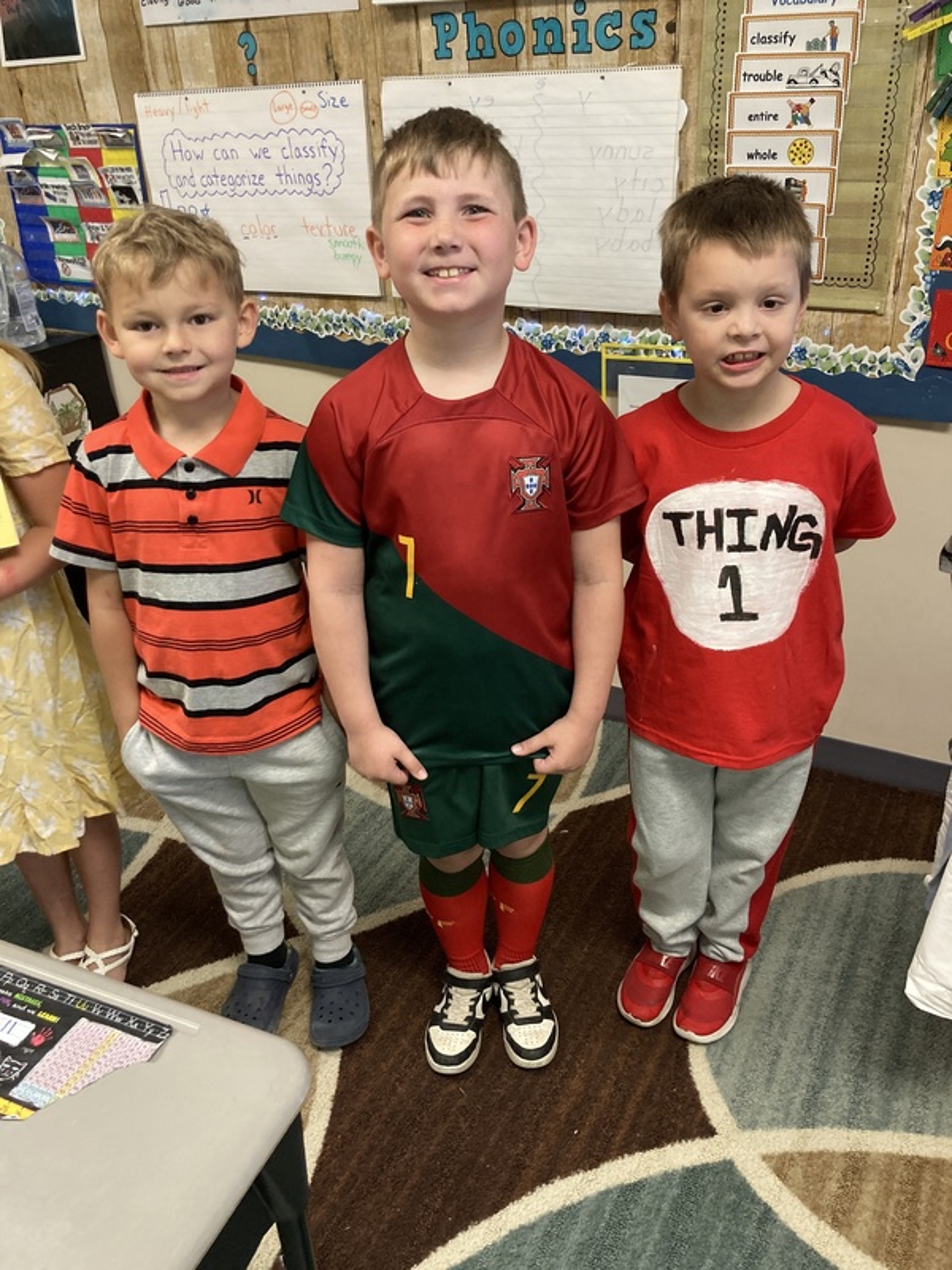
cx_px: 476
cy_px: 635
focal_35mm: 28
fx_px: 1027
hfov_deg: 49.7
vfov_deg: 63.4
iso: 160
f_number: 1.8
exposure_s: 1/60
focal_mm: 3.99
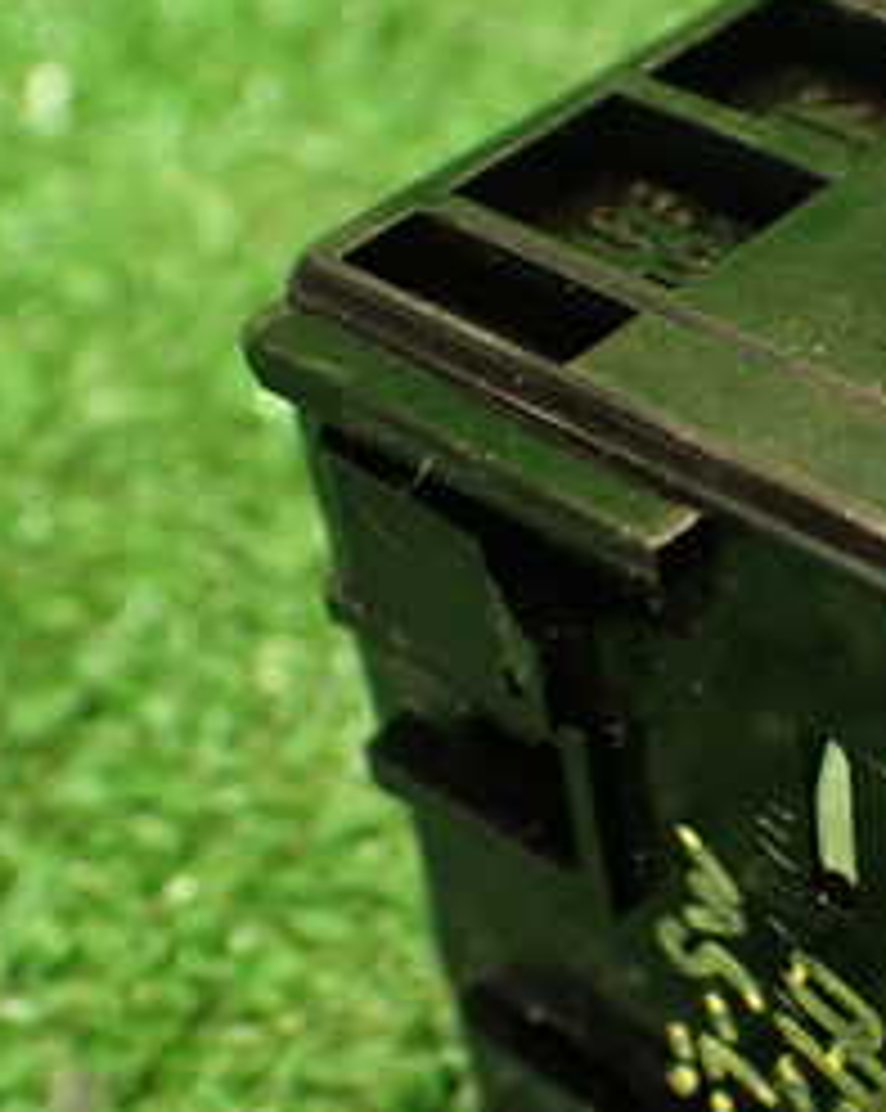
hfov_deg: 19.2
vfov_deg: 25.0
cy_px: 752
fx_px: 2496
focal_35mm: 76
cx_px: 1007
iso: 400
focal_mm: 5.79
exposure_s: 1/30
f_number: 2.4
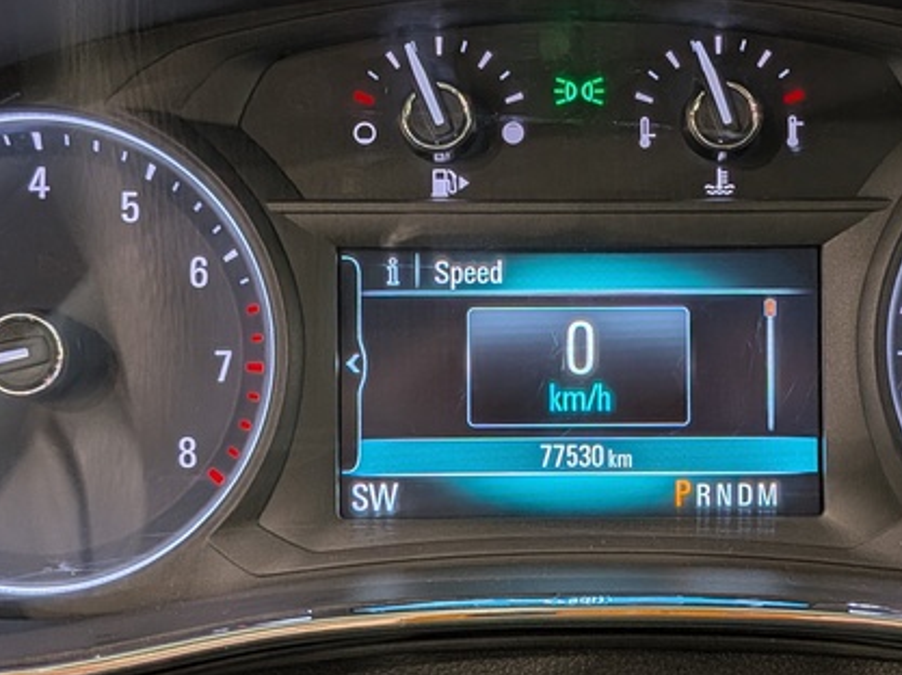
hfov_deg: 32.6
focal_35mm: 59
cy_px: 355
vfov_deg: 24.8
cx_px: 571
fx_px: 1536
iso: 28
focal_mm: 4.53
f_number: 1.7
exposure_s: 1/103
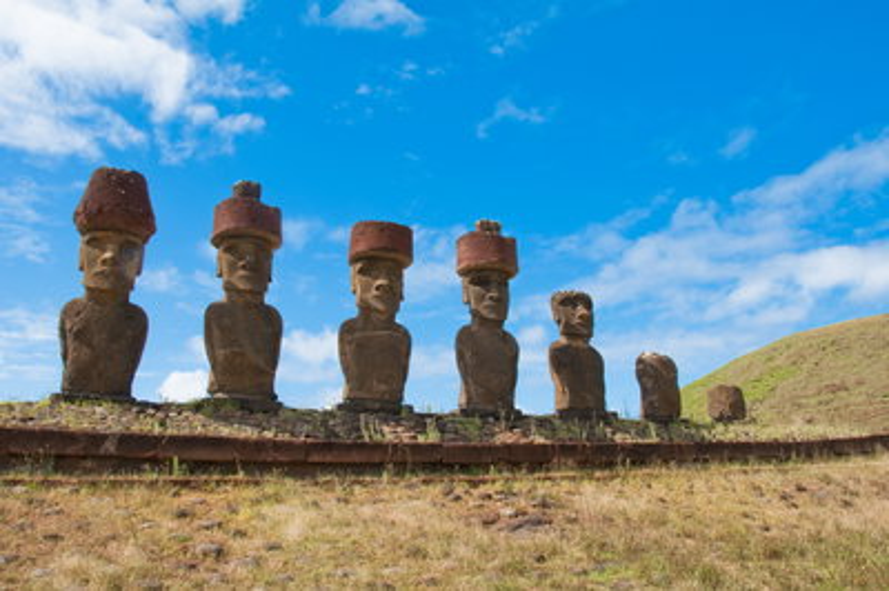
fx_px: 666
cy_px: 296
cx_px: 444
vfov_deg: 47.9
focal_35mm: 27
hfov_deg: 67.4
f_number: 14
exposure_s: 1/125
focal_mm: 18
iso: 200
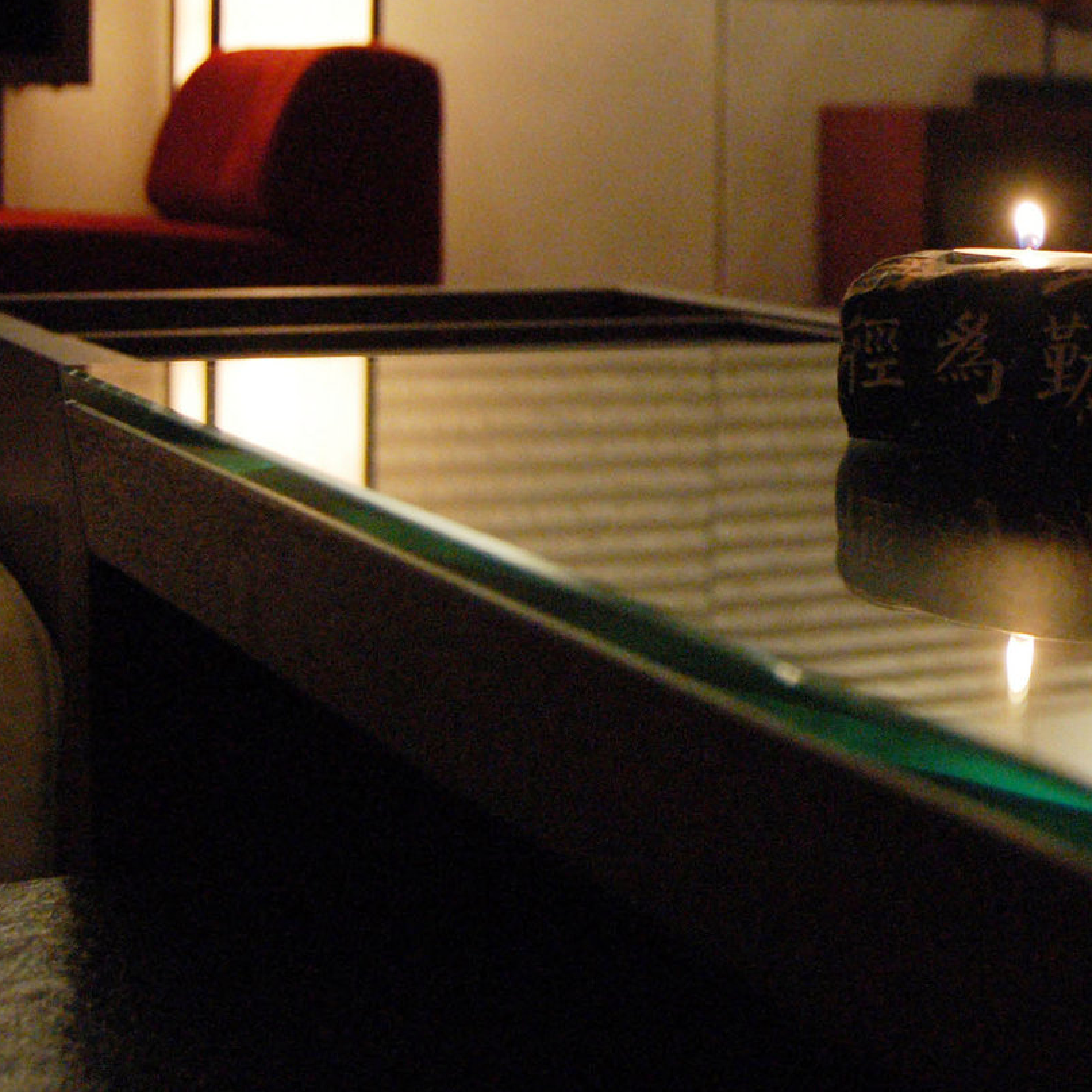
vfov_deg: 24.0
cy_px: 243
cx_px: 1235
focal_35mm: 71
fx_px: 2534
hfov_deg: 22.8
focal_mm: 22
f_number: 3.8
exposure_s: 1/40
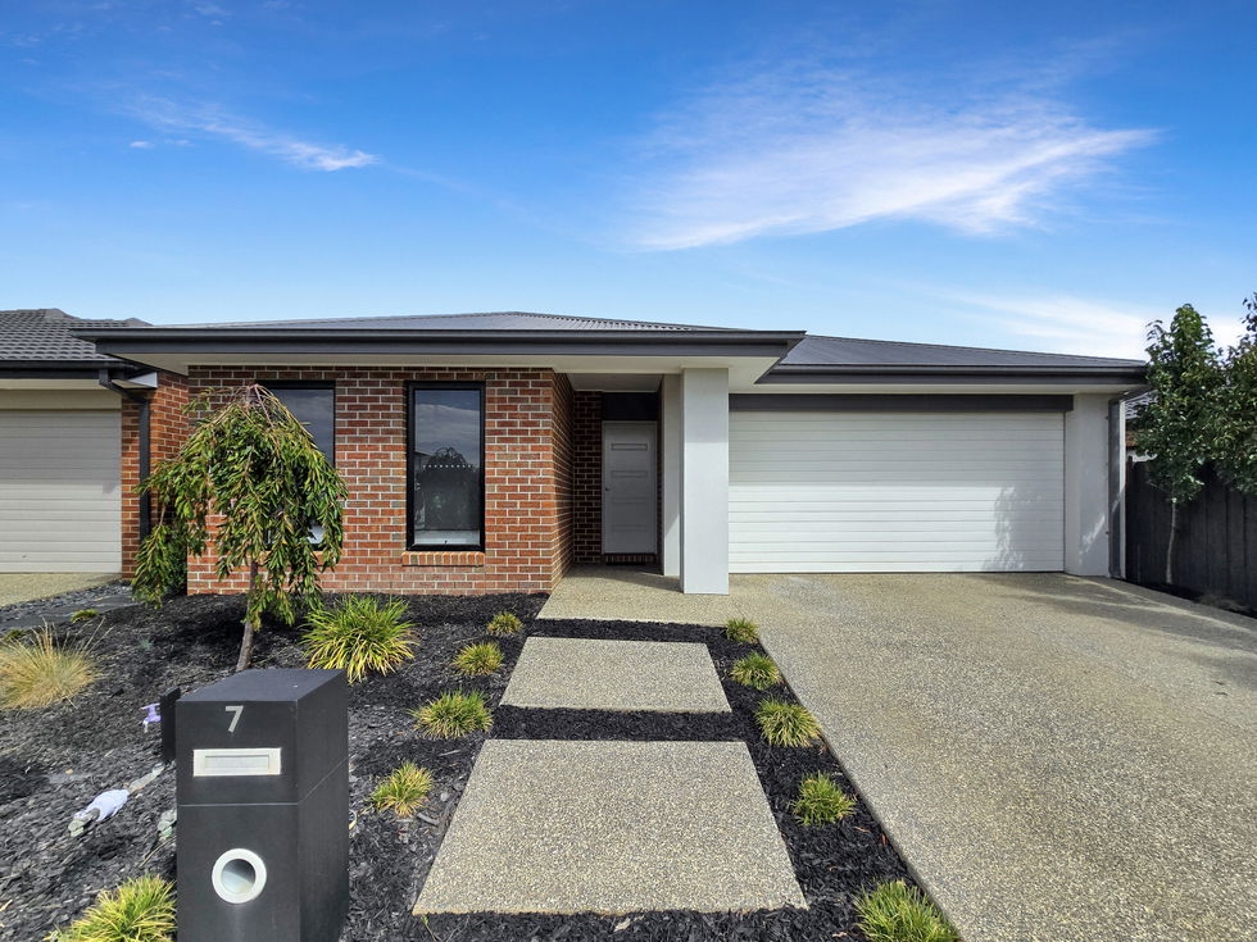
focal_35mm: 13
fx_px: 472
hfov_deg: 106.2
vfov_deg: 89.9
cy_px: 471
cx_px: 628
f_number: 2.2
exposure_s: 1/2715
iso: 50
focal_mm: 2.2
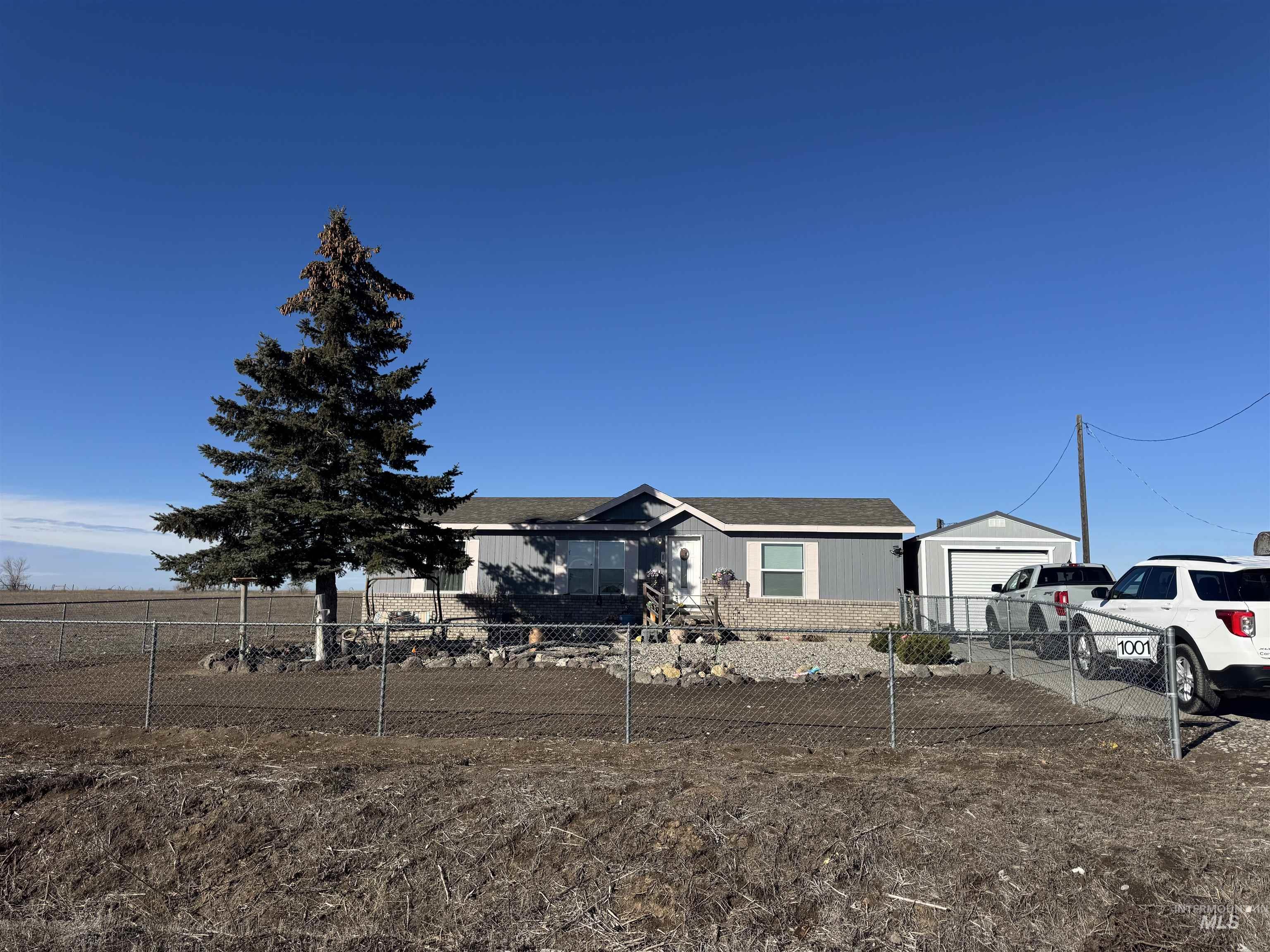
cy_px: 476
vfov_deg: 56.8
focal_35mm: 24
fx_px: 881
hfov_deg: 71.6
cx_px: 635
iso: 80
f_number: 1.78
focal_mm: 6.76
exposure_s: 1/5814
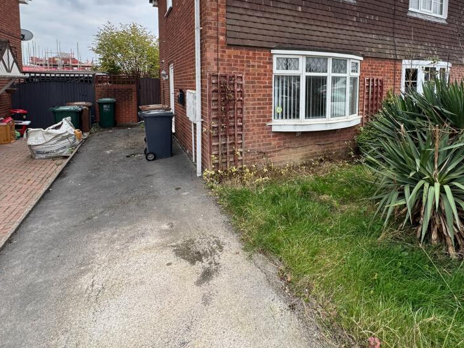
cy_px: 101
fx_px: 268
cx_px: 284
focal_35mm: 20
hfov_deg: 80.5
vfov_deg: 63.3
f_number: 2.2
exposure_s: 1/99
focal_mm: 2.22
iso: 50
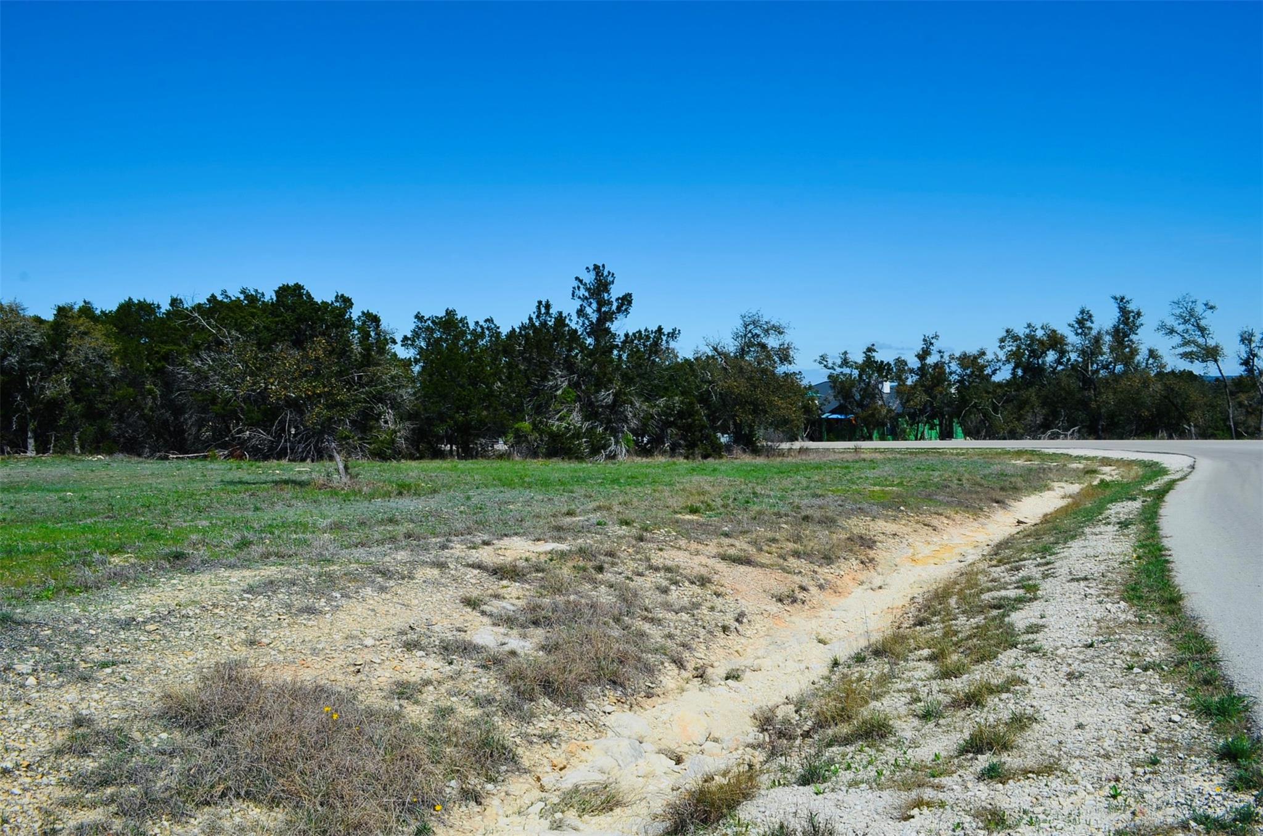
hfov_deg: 67.5
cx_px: 632
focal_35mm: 27
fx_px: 945
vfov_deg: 47.7
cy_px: 418
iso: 100
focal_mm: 18
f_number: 11
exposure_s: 1/160
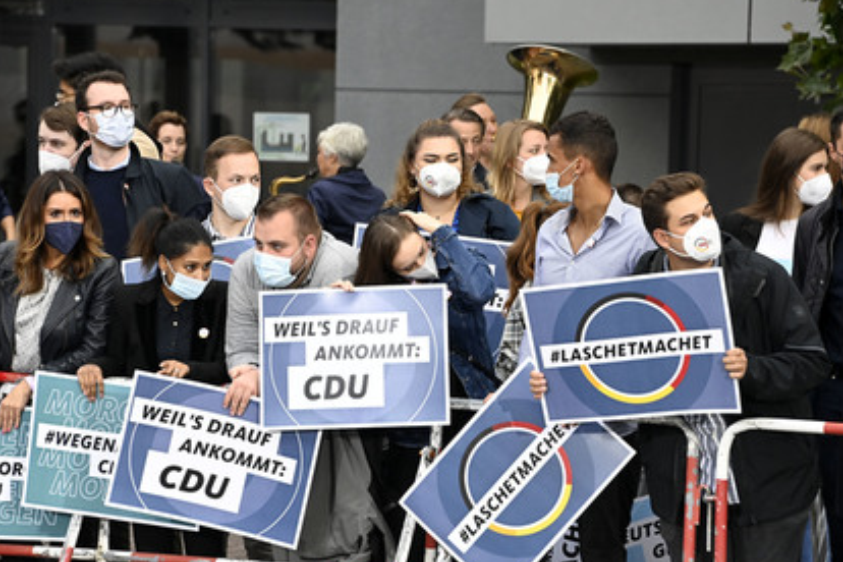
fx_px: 4847
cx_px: 386
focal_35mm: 207
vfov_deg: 6.6
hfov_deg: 9.9
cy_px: 293
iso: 5000
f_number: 6.3
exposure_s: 1/500
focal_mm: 190
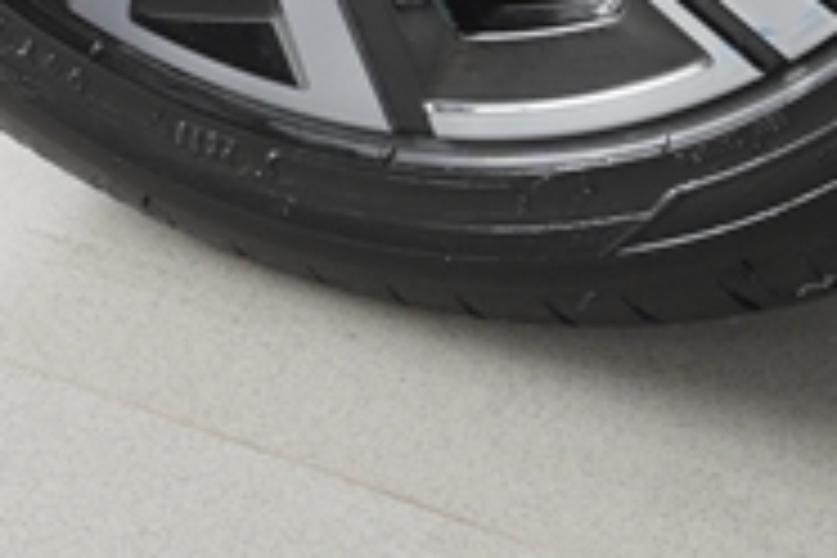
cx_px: 158
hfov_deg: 6.4
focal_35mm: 322
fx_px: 7480
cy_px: -731
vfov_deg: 4.2
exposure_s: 1/60
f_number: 4
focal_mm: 39
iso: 250
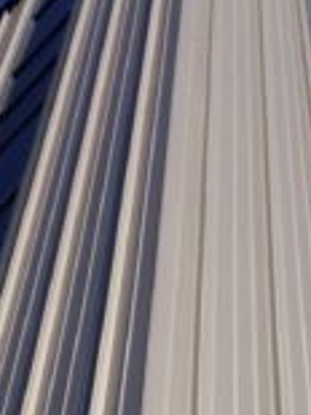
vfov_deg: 13.1
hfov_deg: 10.4
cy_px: 625
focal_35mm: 142
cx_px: 153
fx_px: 1703
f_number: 2.4
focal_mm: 4.12
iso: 50
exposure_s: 1/1748
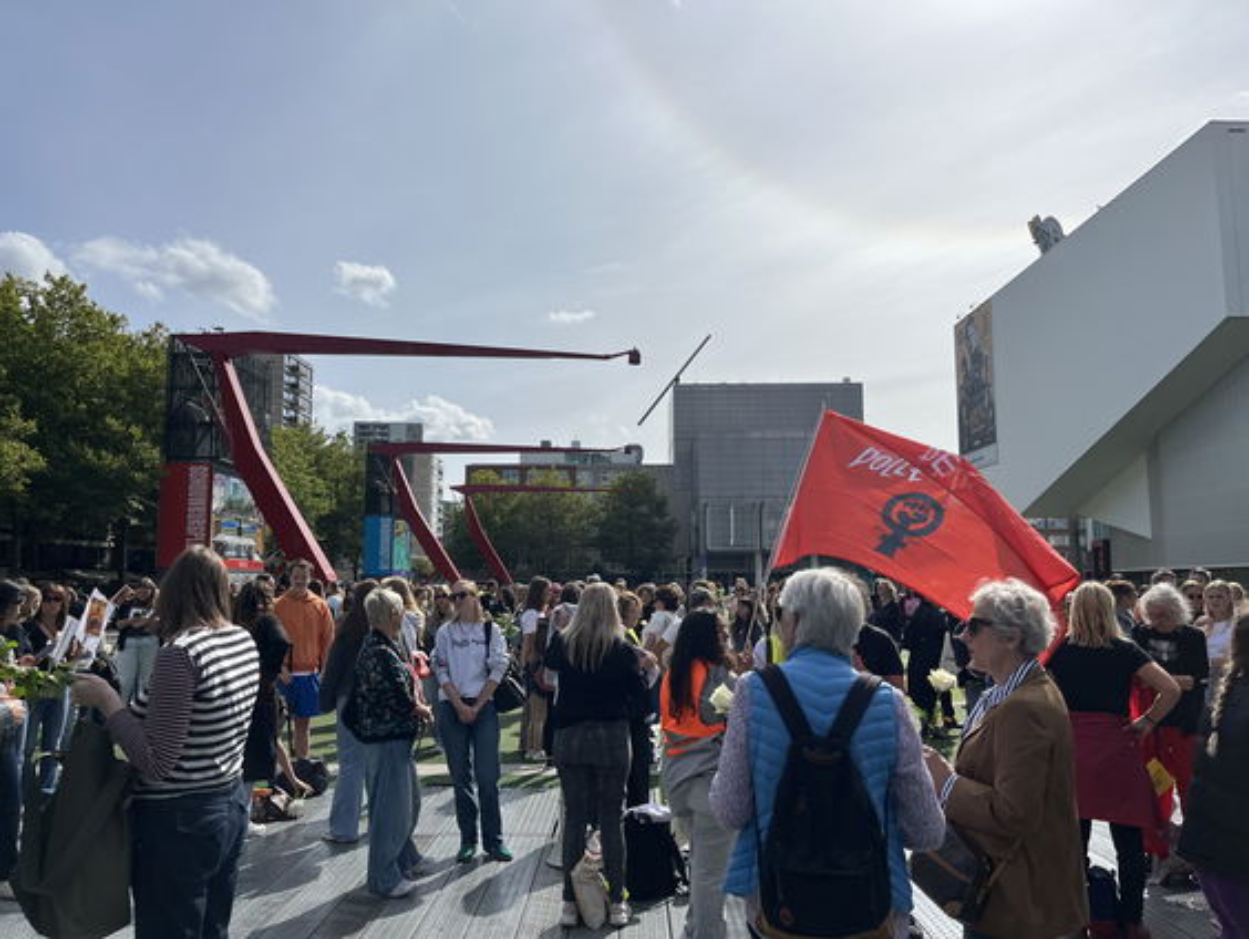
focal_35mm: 26
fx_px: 939
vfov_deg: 53.1
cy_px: 470
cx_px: 624
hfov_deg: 67.3
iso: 50
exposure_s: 1/9901
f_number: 1.6
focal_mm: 5.1
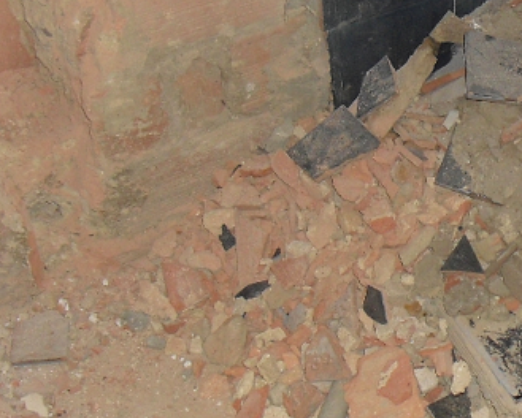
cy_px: 165
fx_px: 1485
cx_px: 551
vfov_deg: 16.0
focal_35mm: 96
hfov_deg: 19.2
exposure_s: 1/60
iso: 200
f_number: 3.1
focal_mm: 6.3
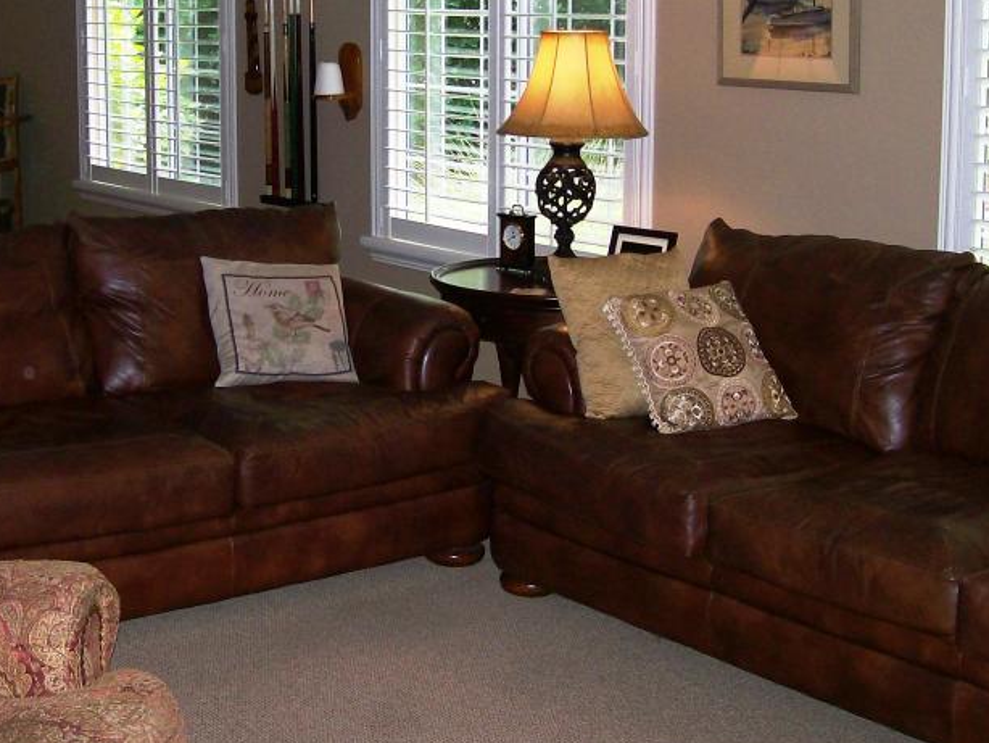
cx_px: 375
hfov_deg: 32.0
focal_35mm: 60
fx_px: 1715
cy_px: 245
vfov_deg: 24.3
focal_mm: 6
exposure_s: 1/64
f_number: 2.7
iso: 80
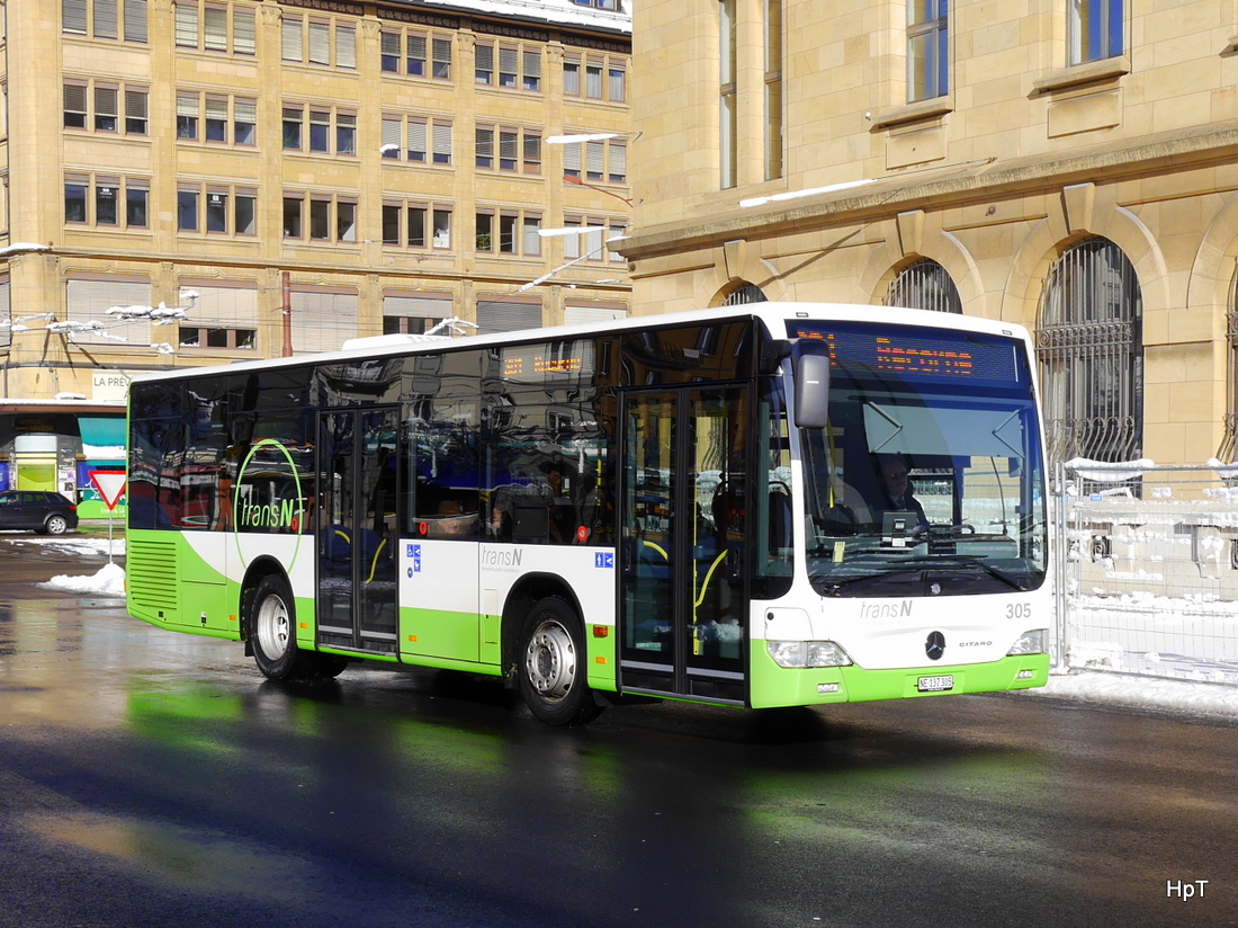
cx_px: 619
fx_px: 1144
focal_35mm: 32
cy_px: 464
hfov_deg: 56.8
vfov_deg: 44.1
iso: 160
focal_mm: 16
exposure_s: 1/400
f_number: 8
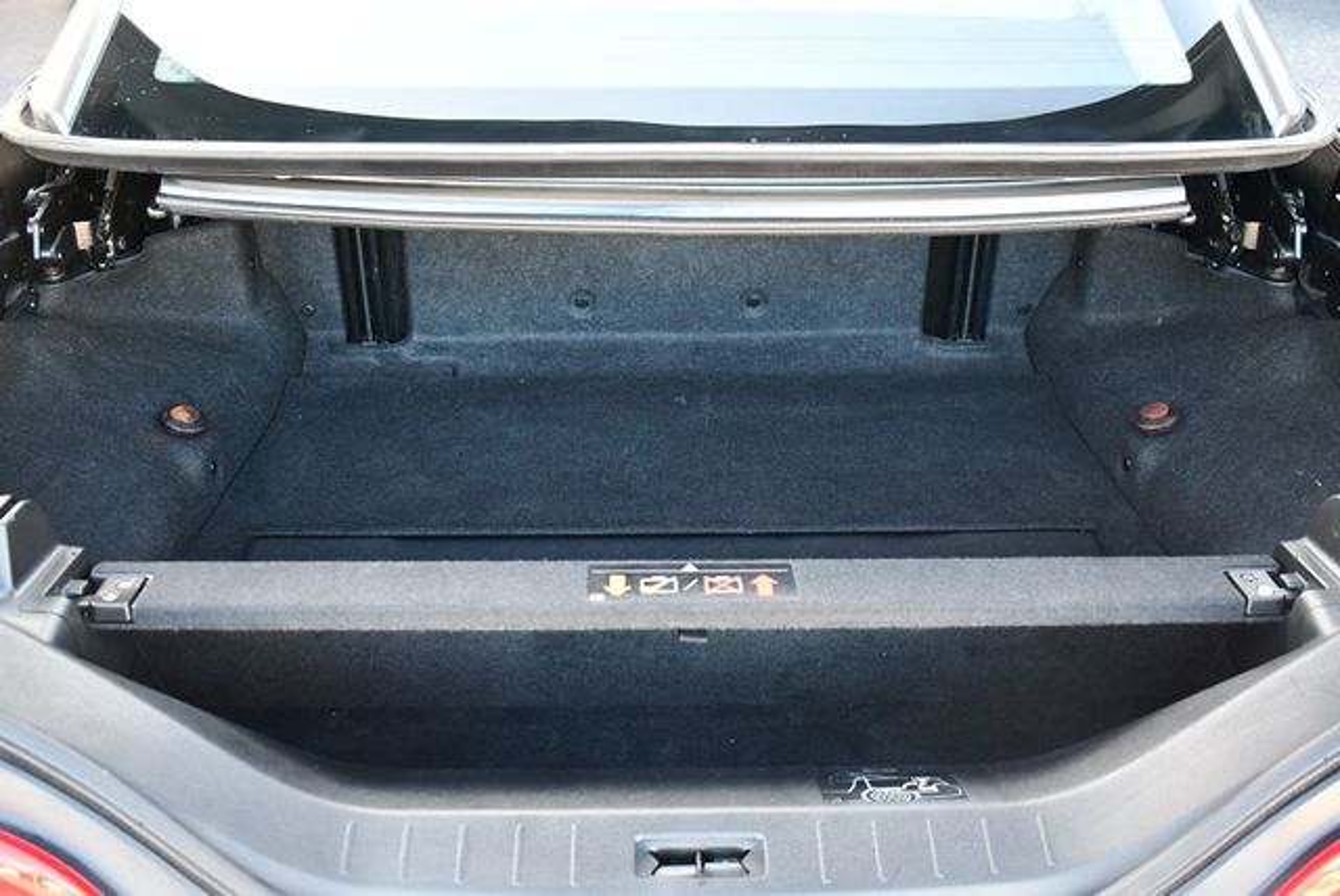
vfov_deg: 36.9
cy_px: 448
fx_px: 1341
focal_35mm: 36
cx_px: 670
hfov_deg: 53.1
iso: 1100
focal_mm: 18
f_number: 3.5
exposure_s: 1/125
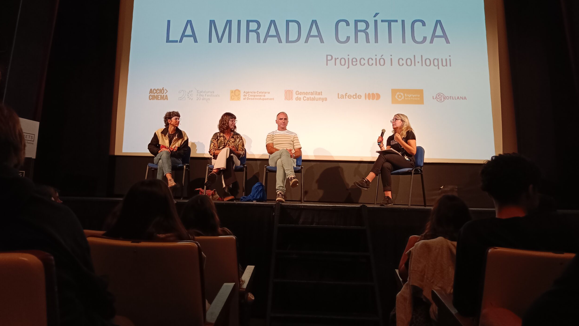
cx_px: 283
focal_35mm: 27
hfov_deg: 69.8
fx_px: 415
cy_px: 135
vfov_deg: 42.8
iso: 498
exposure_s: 1/101
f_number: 1.88
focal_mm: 5.59
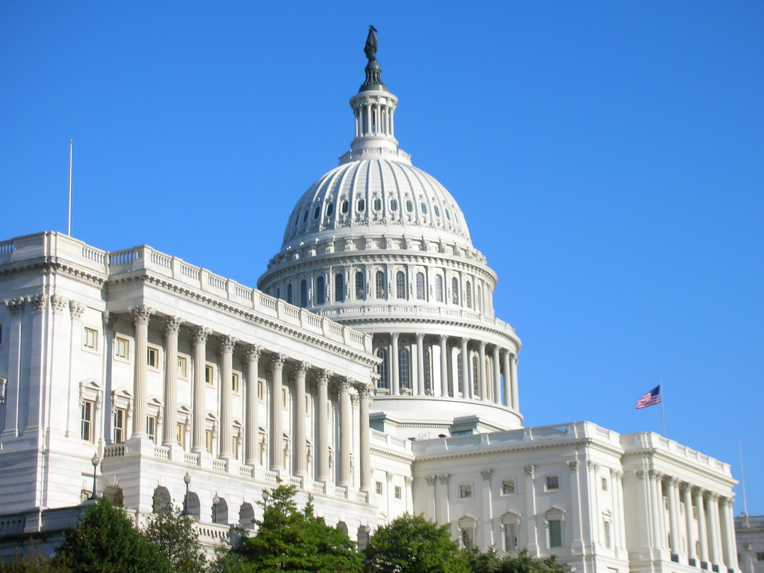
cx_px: 382
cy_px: 286
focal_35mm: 73
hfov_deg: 26.7
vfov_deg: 20.2
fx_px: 1611
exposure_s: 1/51.6
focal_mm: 12.2
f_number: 12.4
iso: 50
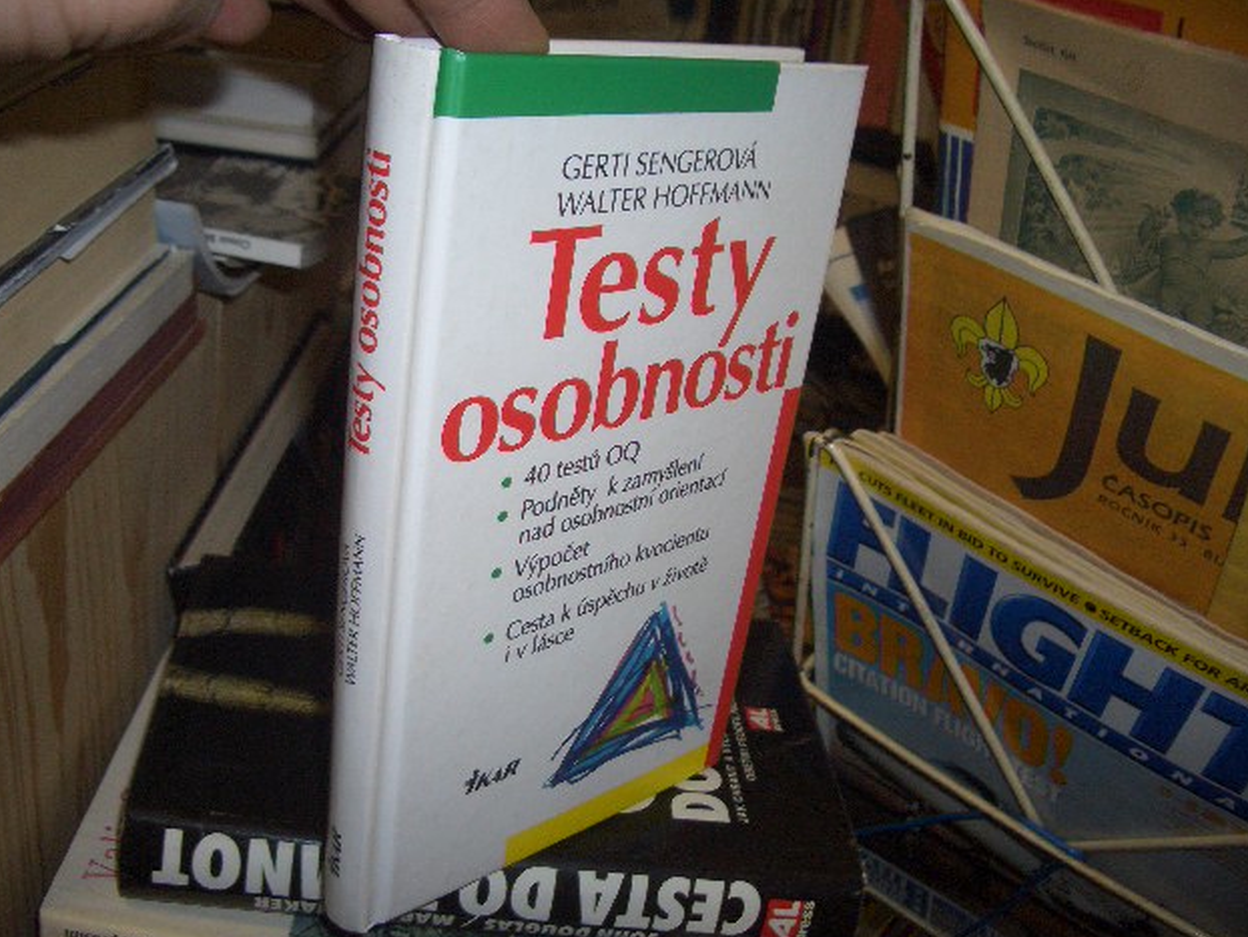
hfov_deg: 51.3
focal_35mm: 36
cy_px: 478
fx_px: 1298
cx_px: 618
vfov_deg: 39.7
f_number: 2.6
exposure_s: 1/60
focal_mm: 5.8
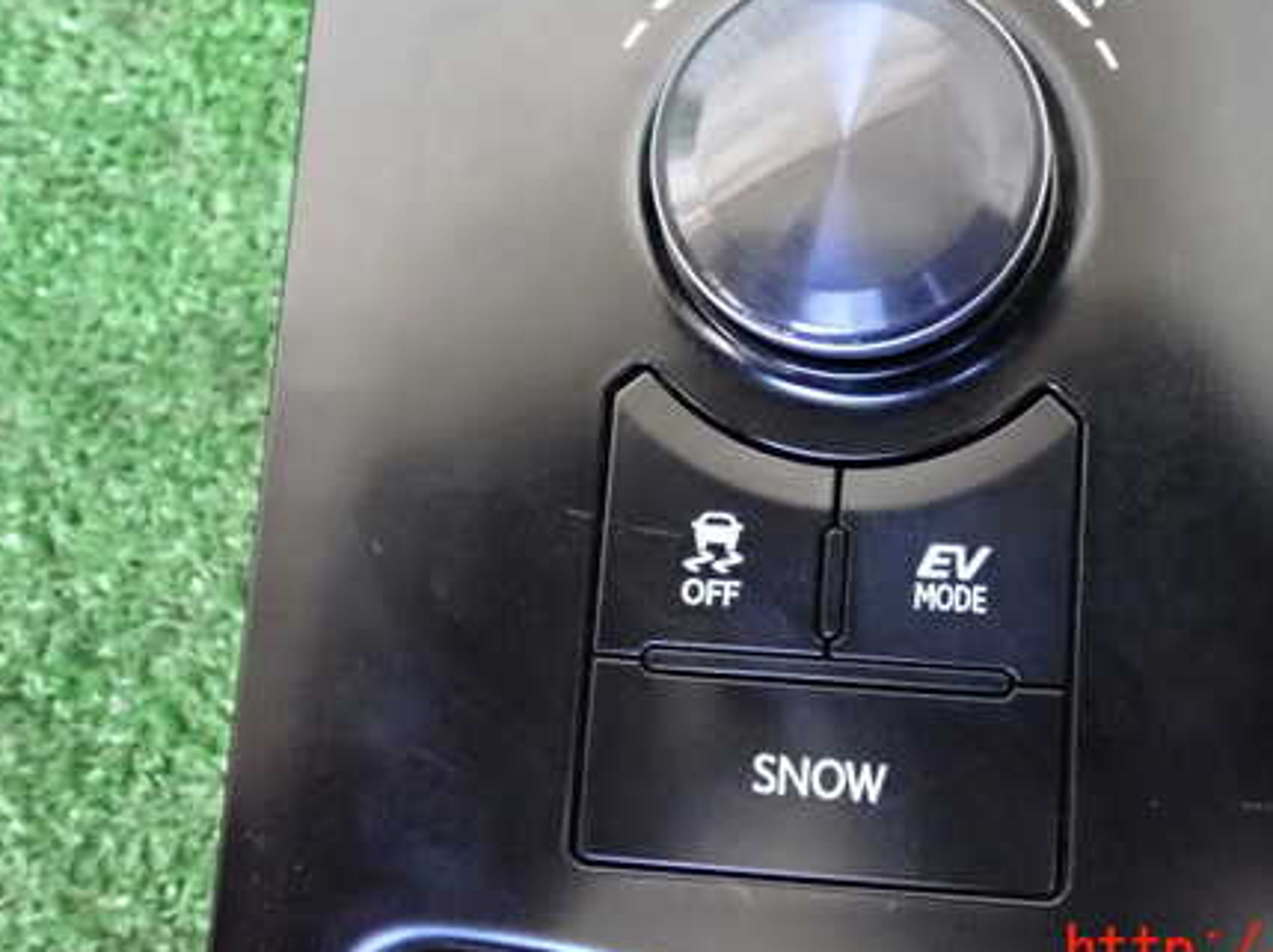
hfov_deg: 44.2
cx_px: 846
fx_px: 1543
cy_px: 323
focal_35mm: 42
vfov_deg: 34.0
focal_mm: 5.4
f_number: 2.3
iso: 3200
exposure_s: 1/160
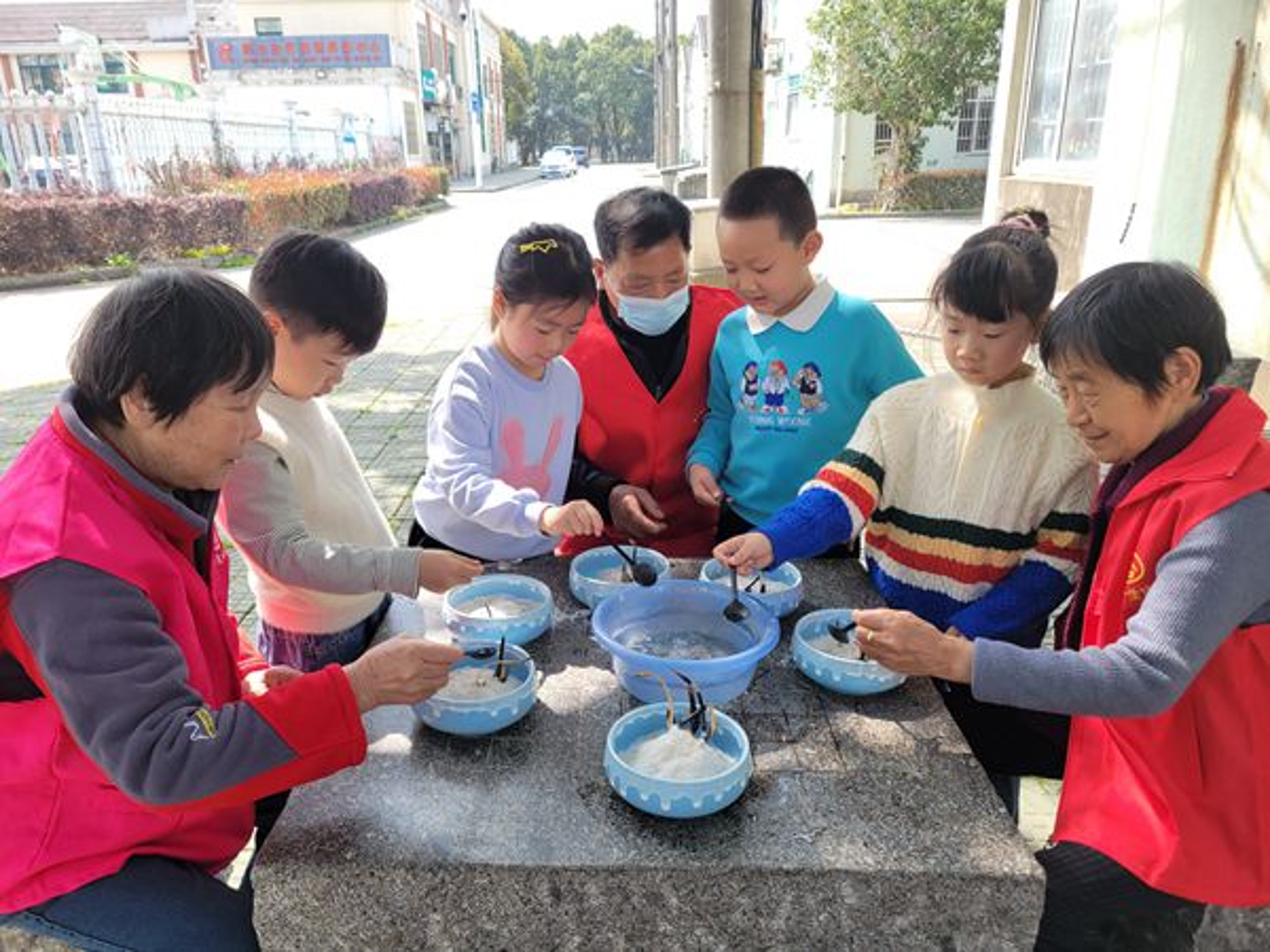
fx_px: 954
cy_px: 476
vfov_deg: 53.1
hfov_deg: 67.3
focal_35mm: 26
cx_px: 635
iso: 40
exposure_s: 1/340
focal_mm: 5.4
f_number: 1.8
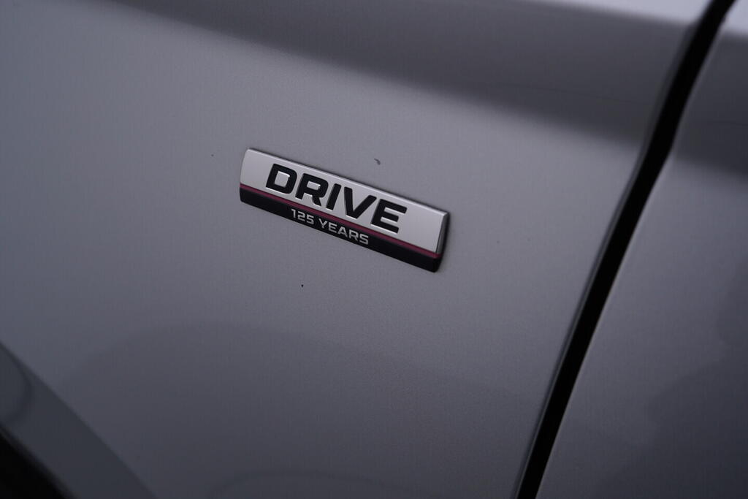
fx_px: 748
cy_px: 250
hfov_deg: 53.1
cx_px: 374
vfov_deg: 36.9
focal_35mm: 36
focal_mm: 24
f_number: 5
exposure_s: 1/125
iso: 125
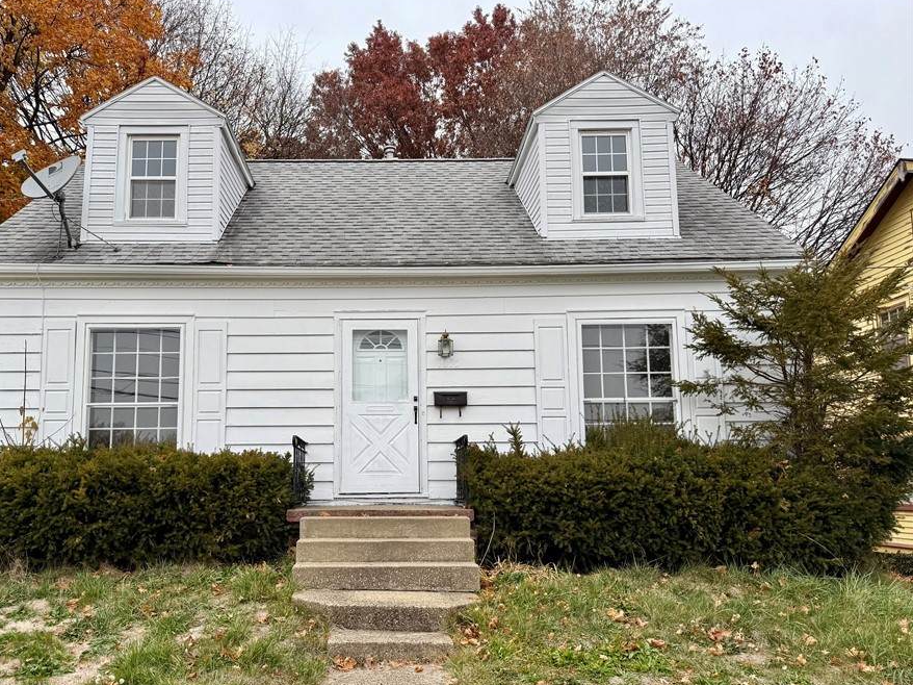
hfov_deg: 63.1
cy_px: 389
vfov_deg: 49.6
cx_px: 382
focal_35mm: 28
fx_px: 738
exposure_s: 1/510
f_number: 1.78
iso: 80
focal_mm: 6.76
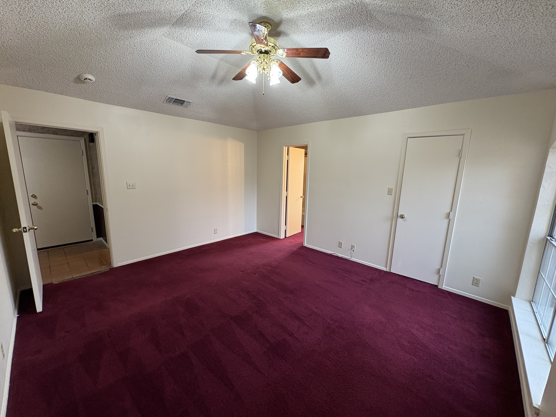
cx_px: 278
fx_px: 225
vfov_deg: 85.7
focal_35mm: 14
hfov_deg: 102.1
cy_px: 208
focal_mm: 2.22
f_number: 2.2
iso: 160
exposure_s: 1/60
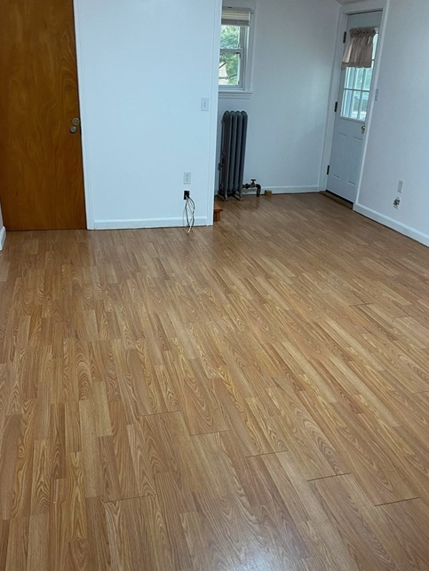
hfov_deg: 45.4
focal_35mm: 31
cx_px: 203
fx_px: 512
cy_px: 299
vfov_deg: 58.3
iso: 200
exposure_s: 1/60
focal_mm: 4.25
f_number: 1.8
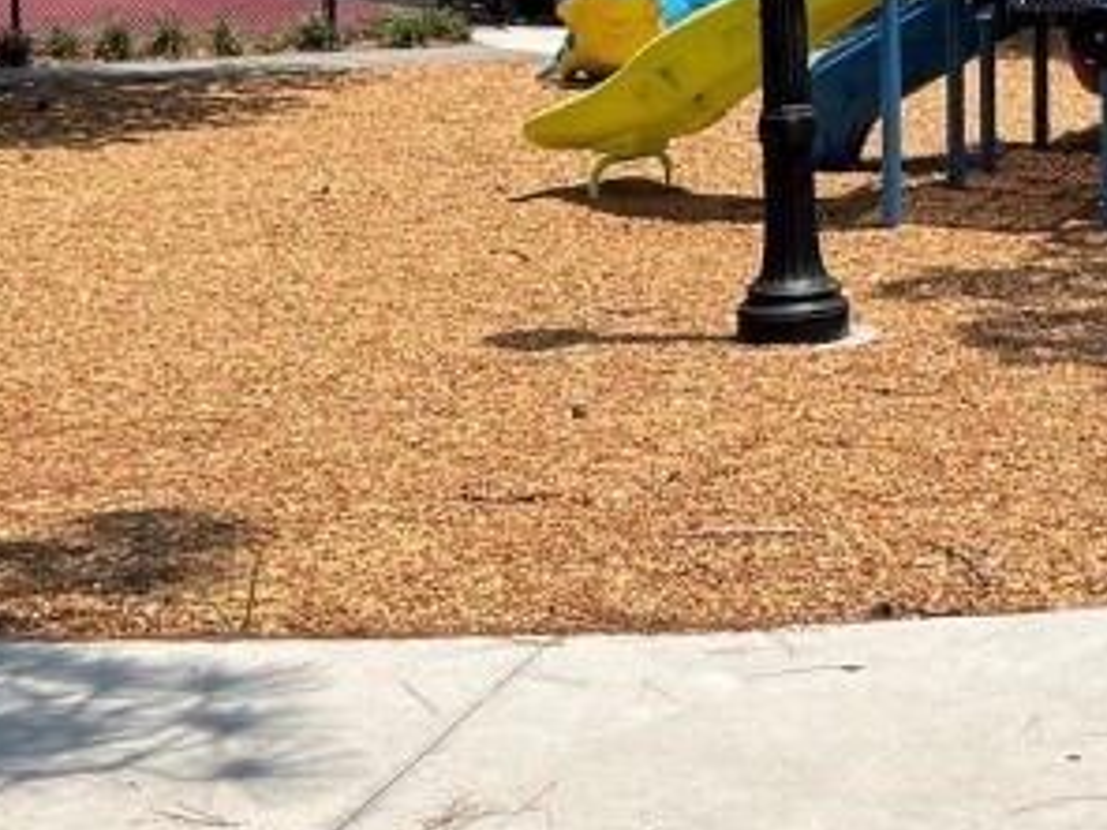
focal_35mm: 90
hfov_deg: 21.0
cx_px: 1111
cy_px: -86
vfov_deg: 15.9
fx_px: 2878
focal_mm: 5.7
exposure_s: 1/5319
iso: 50
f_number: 1.5
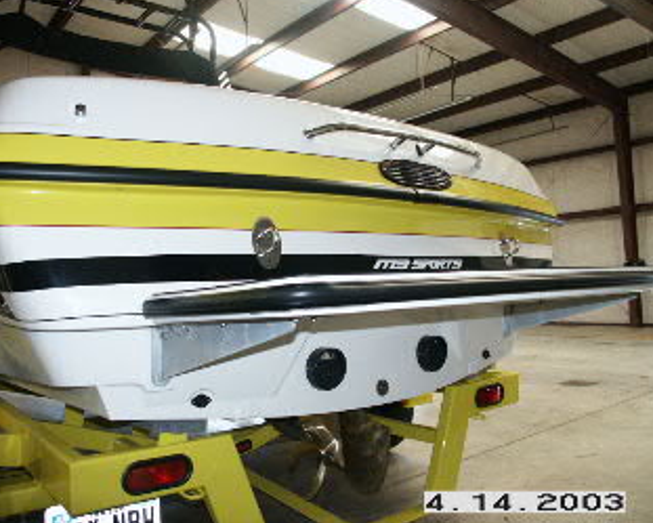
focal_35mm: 30
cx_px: 322
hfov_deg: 58.8
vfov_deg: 48.5
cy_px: 256
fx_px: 580
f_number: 2.8
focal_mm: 7.27
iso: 200
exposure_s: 1/45
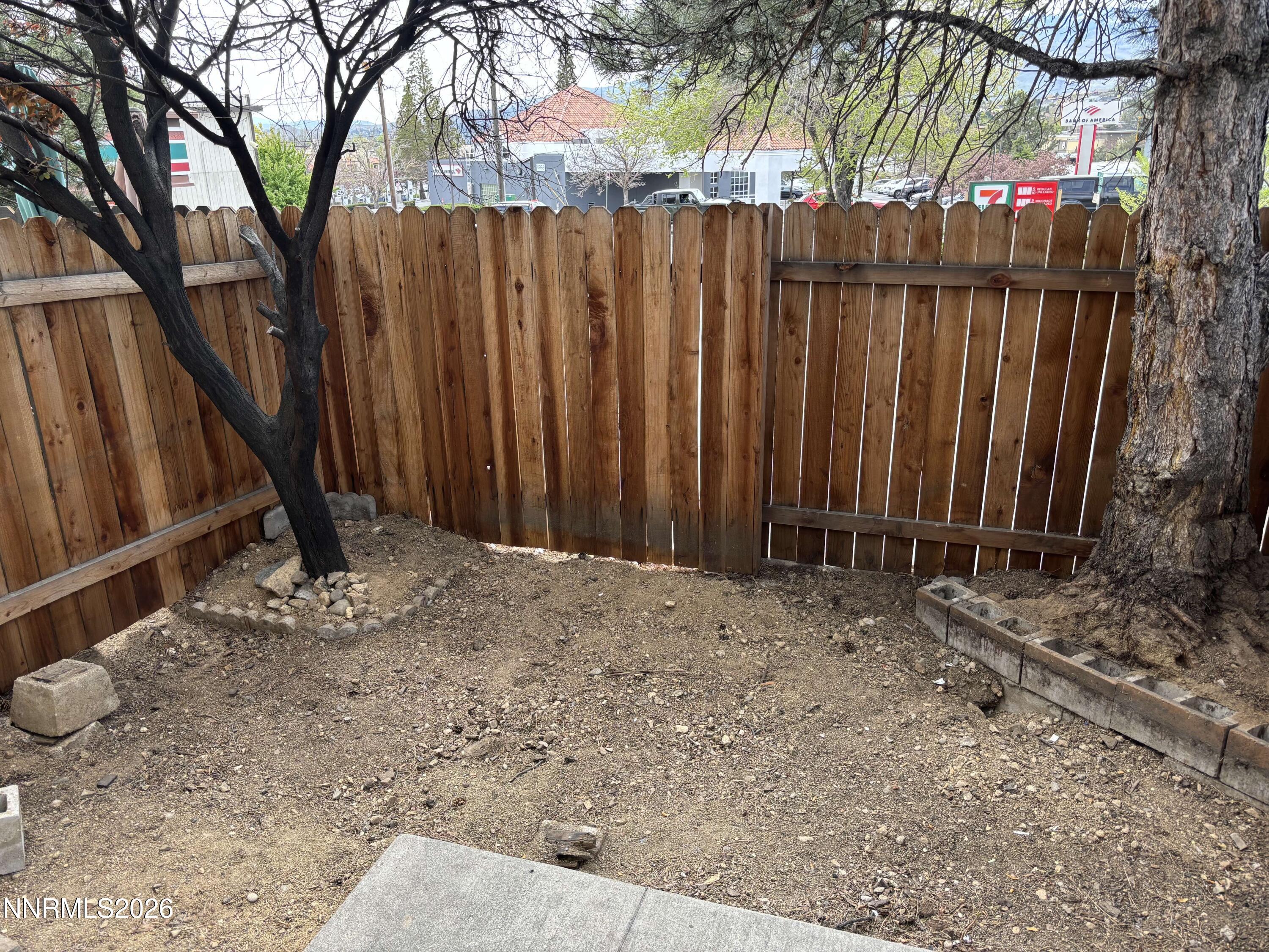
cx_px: 634
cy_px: 476
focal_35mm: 26
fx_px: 953
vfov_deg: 53.1
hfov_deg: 67.3
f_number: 1.6
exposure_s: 1/192
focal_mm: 5.96
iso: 50
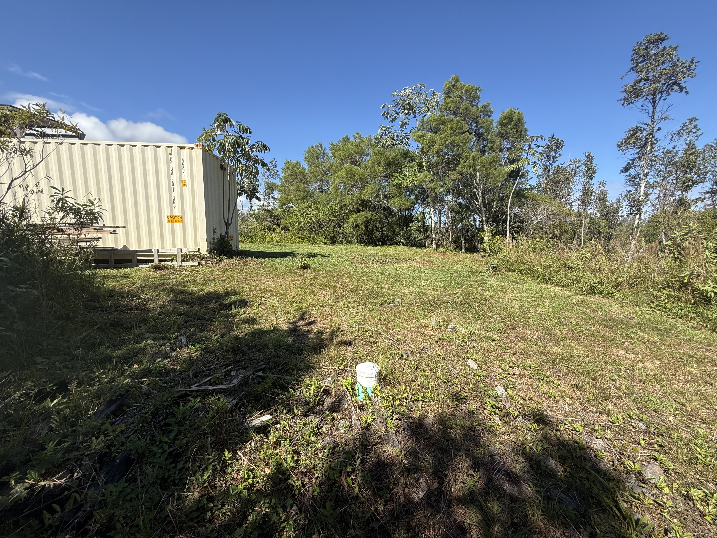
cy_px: 269
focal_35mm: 14
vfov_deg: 85.7
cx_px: 358
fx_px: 290
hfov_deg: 102.1
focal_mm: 2.22
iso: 50
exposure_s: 1/1125
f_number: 2.2
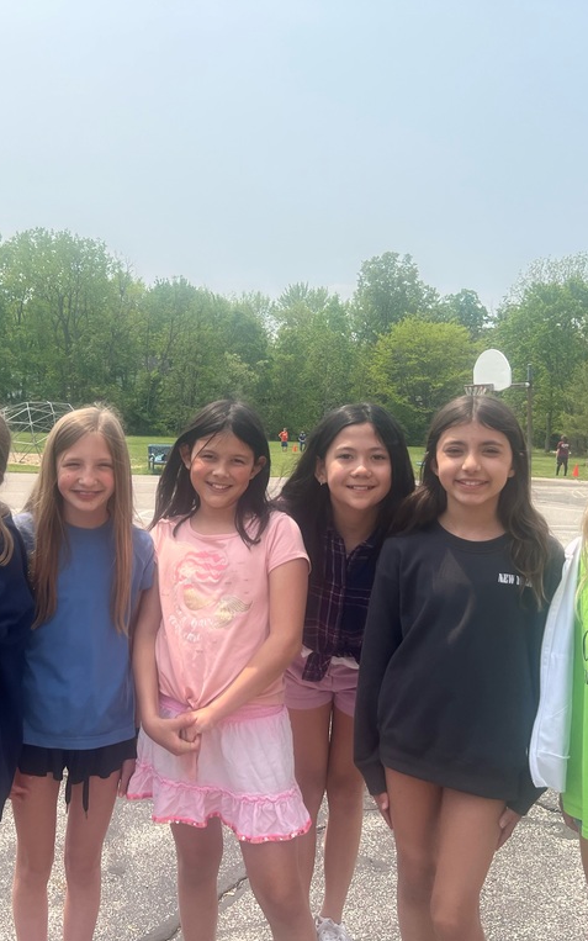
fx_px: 948
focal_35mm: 37
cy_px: 471
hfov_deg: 33.9
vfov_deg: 52.7
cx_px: 169
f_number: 1.5
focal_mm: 5.7
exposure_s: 1/4115
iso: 50
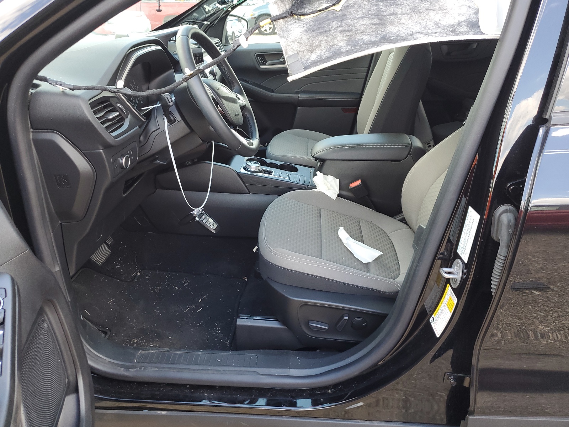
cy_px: 214
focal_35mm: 26
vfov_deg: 53.1
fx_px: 427
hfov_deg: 67.3
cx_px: 284
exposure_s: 1/120
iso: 56
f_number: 1.5
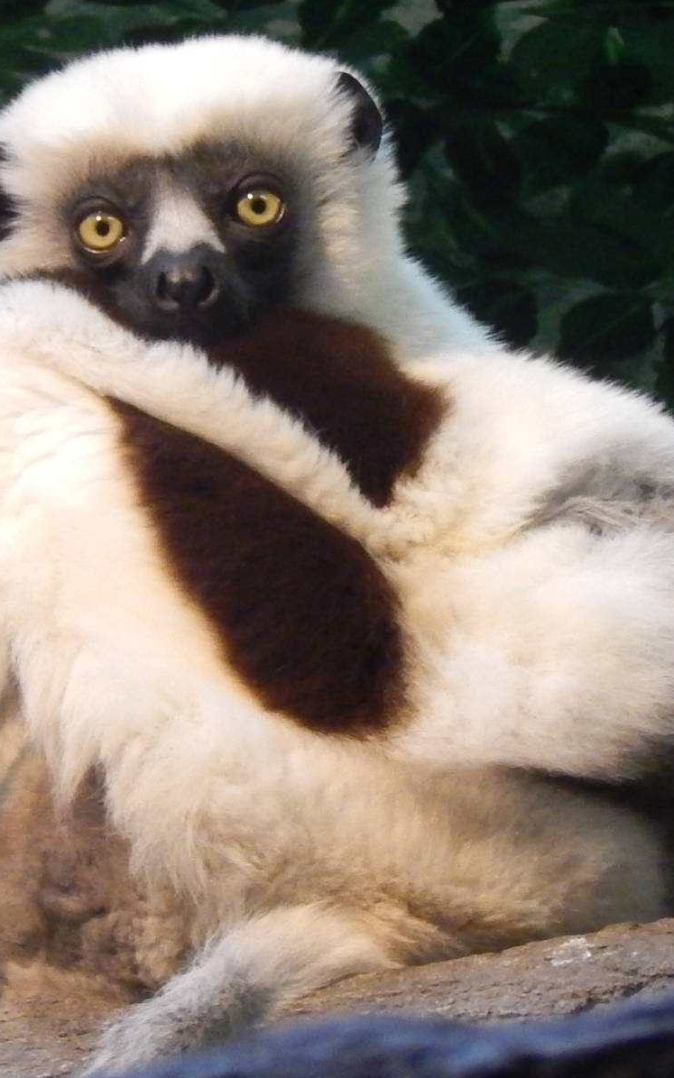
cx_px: 153
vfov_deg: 9.1
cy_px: 539
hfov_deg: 5.7
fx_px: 6759
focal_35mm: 230
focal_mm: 28.7
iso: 400
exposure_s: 1/25
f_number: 5.1
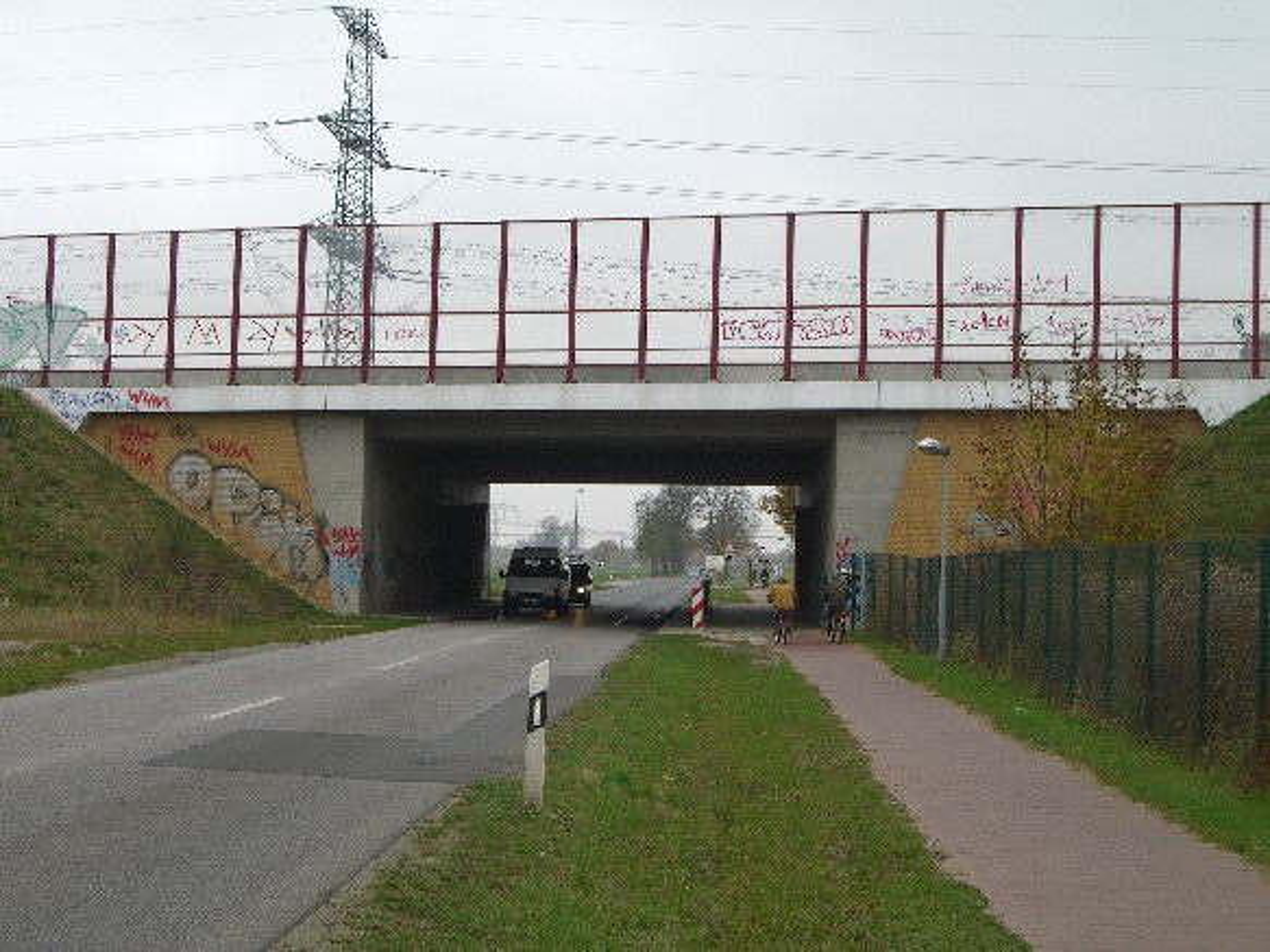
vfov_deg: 21.6
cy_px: 476
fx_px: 2494
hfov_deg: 28.6
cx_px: 635
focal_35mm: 68
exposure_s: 1/100
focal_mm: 14.2
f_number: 4
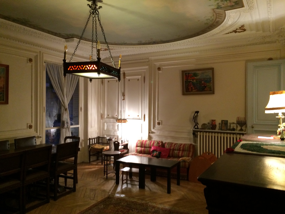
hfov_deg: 61.7
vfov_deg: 48.2
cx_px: 142
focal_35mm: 29
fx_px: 239
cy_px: 107
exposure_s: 1/33
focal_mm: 4.15
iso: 250
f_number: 2.2
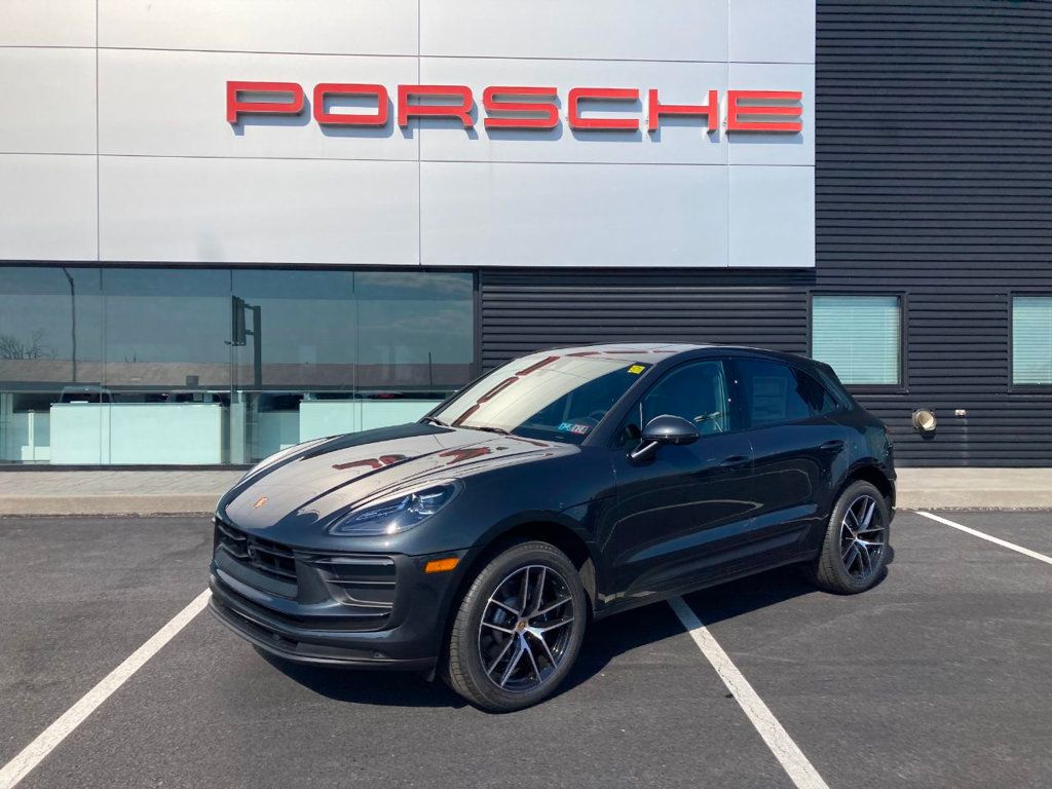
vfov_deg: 49.7
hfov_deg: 63.4
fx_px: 851
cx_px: 526
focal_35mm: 28
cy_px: 394
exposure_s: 1/4000
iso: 20
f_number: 1.8
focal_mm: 3.99
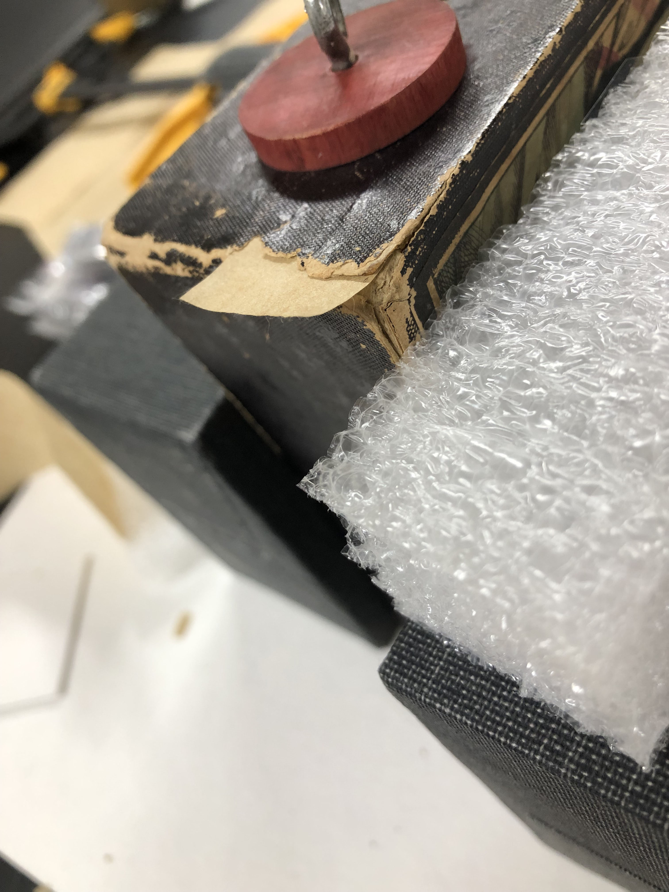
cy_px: 446
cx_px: 334
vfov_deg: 63.4
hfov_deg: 49.7
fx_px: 722
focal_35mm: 28
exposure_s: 1/30
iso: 40
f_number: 1.8
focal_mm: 3.99
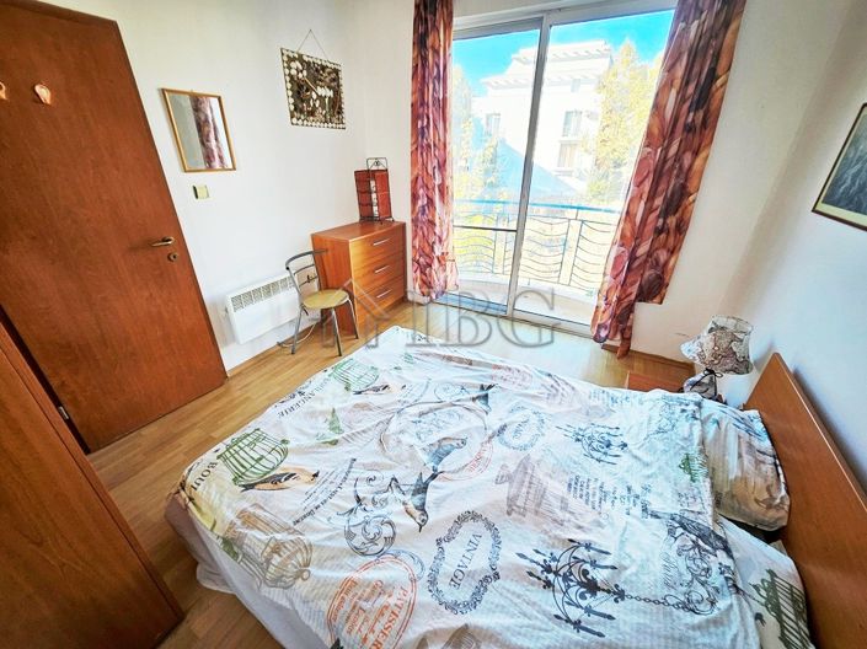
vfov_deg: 89.9
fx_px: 325
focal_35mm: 13
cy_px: 324
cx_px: 434
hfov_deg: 106.2
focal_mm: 1.7
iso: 32
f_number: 2.2
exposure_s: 1/50
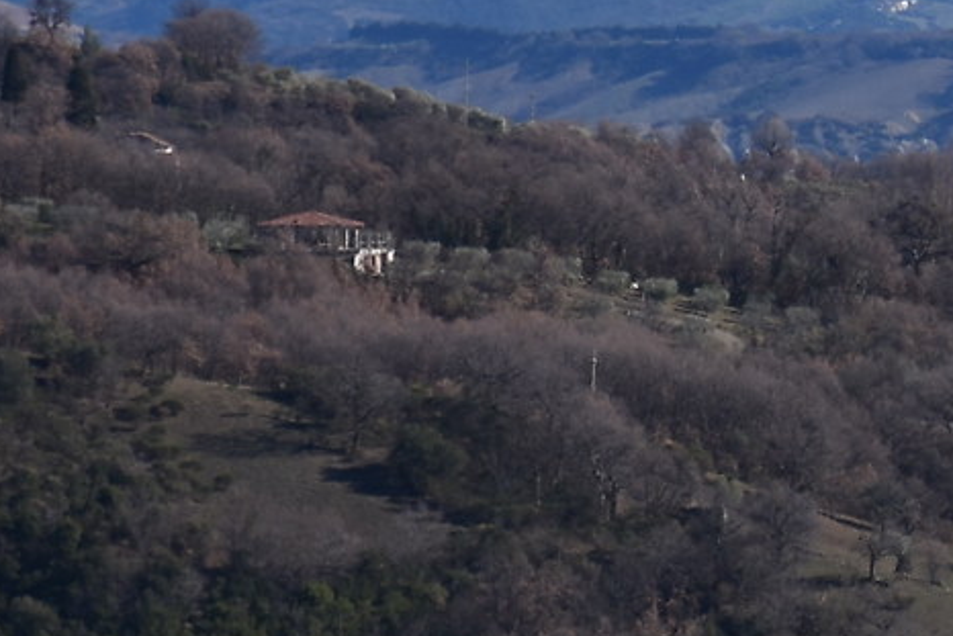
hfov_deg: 2.5
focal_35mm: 812
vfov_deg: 1.7
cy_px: -188
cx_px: 1951
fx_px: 21490
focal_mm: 105
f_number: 5.6
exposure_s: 1/800
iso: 100
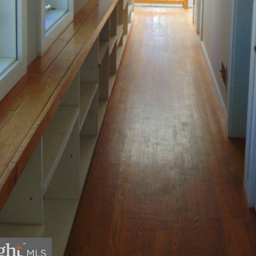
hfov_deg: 26.8
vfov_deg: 25.6
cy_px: 1
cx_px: 164
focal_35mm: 64
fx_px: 535
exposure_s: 1/30
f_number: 3.2
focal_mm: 6.3
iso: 80
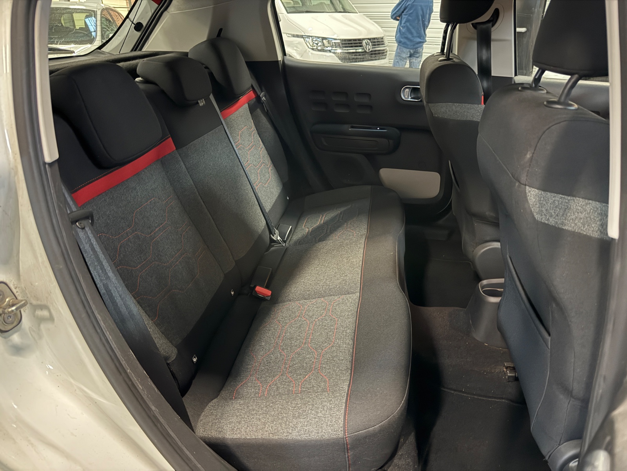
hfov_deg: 71.6
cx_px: 314
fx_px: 435
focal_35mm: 24
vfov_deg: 56.8
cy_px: 236
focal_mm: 6.76
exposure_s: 1/20
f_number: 1.78
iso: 1600
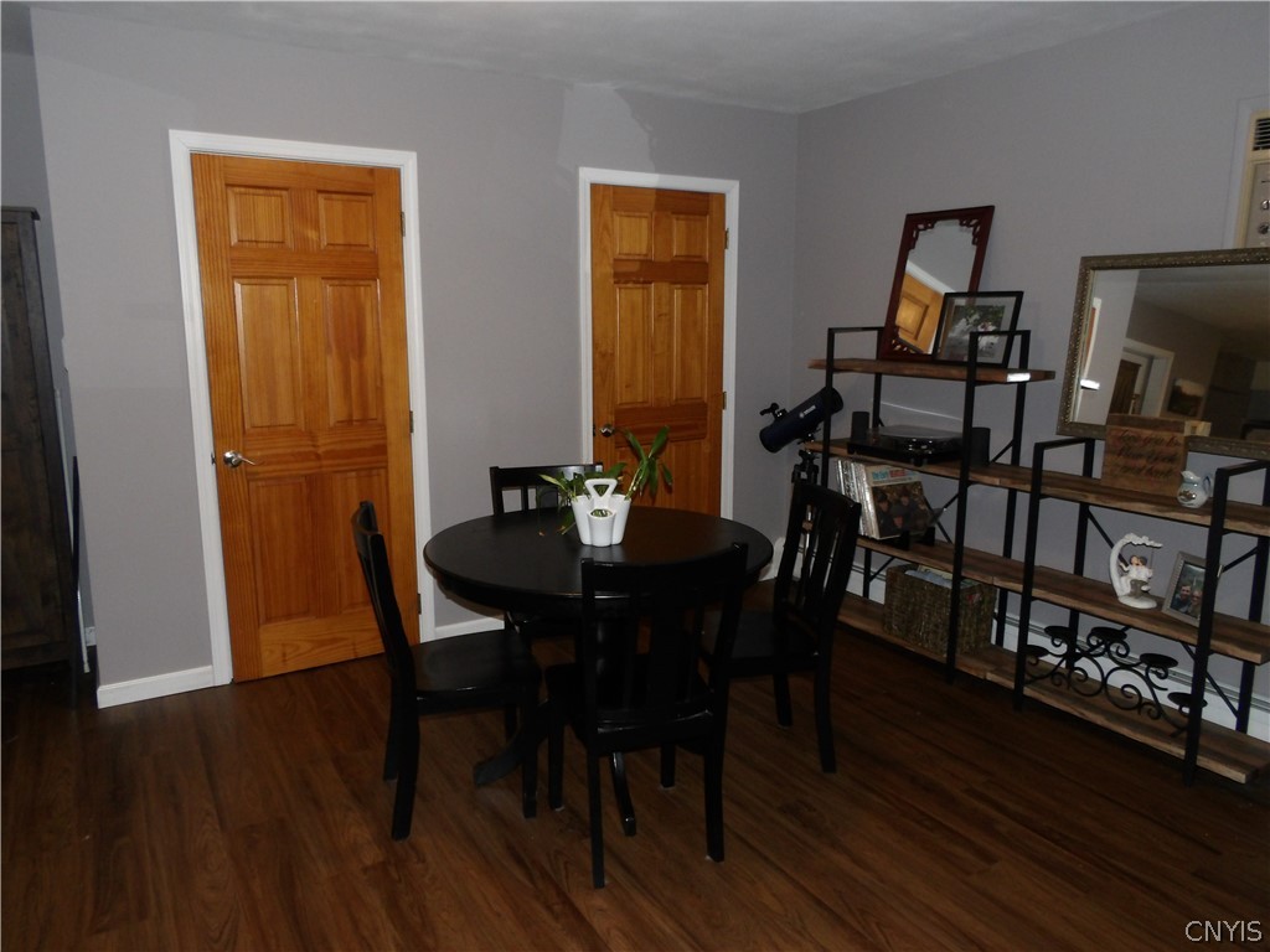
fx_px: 881
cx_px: 635
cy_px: 476
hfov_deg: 71.6
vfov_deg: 56.8
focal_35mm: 24
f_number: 4.1
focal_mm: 4.3
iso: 250
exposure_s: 1/30
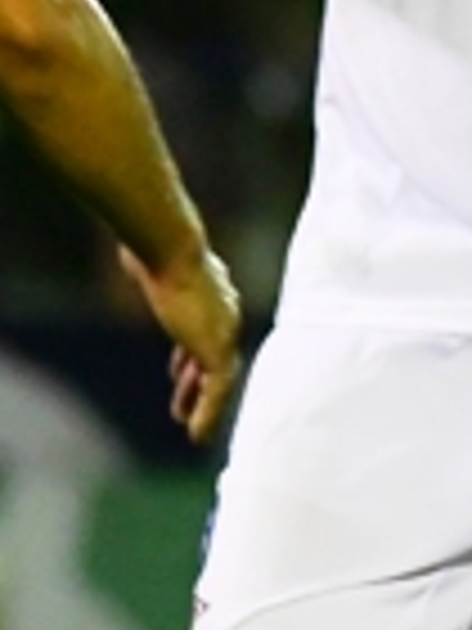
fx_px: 57432
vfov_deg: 0.6
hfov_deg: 0.5
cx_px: 890
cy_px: 335
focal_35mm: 3159
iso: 8000
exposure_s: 1/640
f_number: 4.5
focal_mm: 300
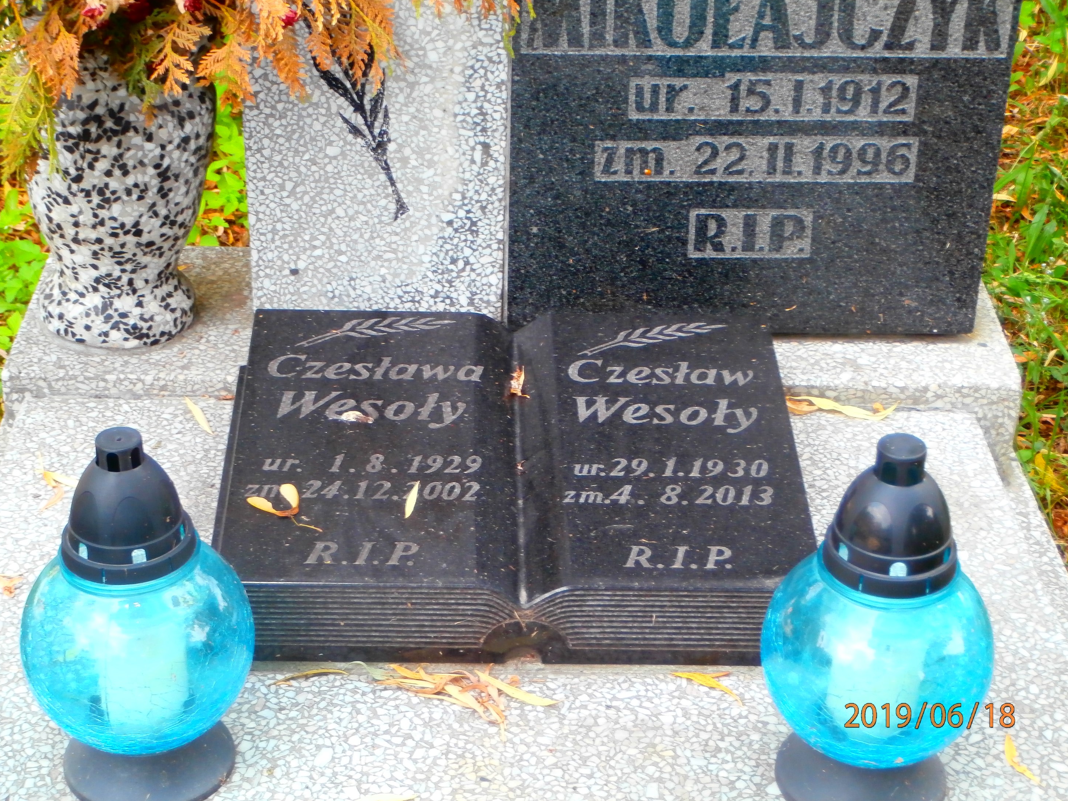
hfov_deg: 27.8
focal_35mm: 70
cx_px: 528
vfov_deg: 21.0
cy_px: 389
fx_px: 2160
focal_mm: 12.1
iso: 160
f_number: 4.7
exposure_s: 1/100
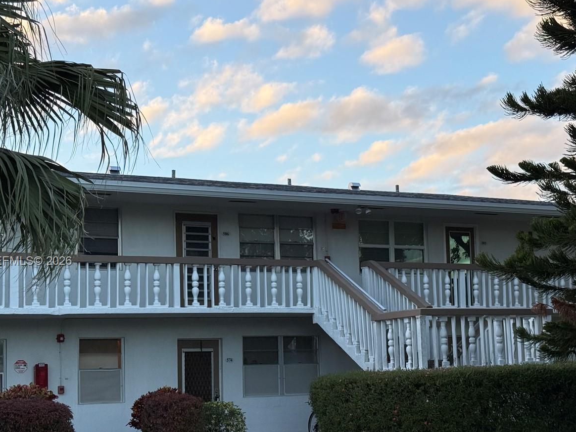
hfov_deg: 29.4
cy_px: 262
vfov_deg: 22.2
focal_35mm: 66
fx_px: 1098
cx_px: 314
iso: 64
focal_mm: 6.76
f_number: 1.78
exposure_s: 1/865
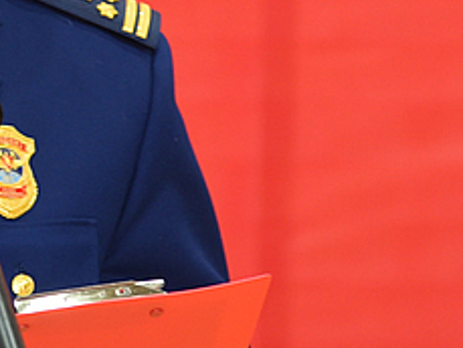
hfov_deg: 4.4
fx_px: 6076
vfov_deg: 3.3
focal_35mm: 454
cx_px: -113
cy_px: -41
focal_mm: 120
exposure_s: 1/80
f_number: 4.5
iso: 800
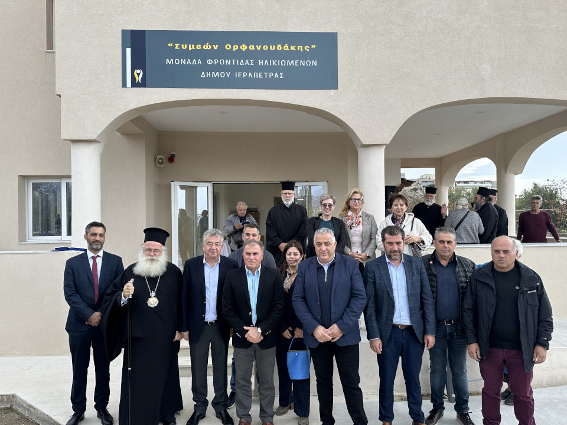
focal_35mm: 25
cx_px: 286
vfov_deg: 54.9
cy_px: 221
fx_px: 409
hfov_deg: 69.4
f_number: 1.78
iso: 80
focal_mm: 6.86
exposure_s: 1/773
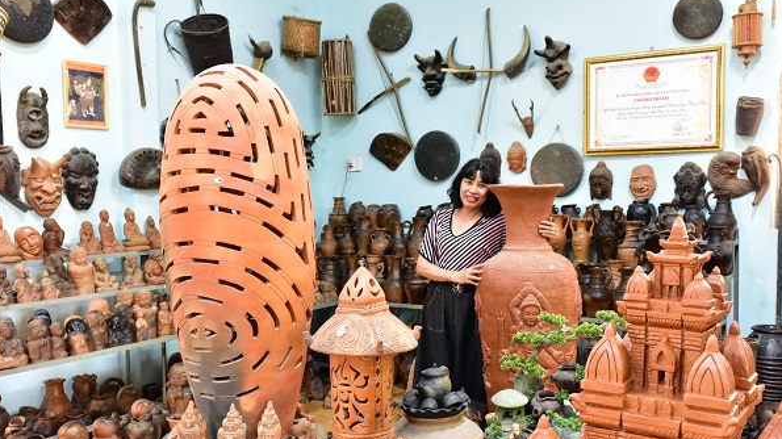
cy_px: 246
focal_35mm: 37
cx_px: 390
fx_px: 767
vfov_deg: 31.9
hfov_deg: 54.0
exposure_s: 1/40
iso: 9000
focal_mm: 35
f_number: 8
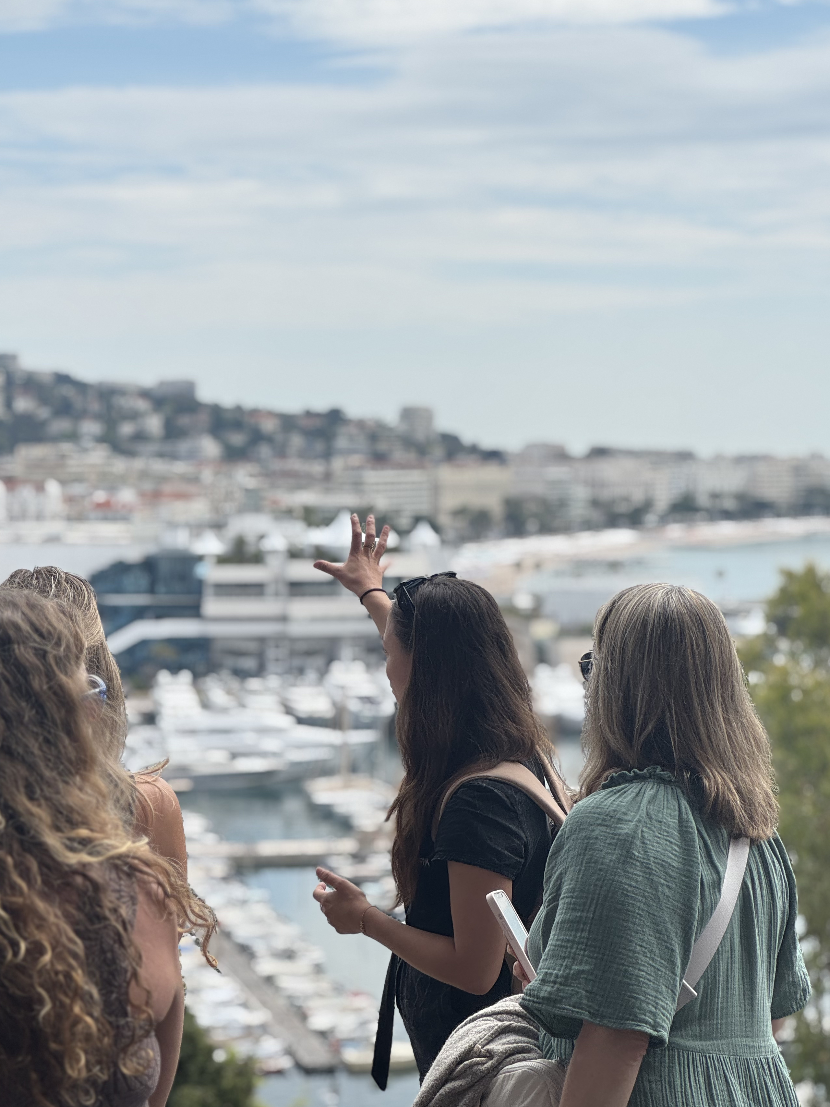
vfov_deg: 21.5
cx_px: 398
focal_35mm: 91
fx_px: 2909
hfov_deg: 16.2
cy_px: 529
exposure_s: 1/558
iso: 25
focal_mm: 9
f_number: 2.8
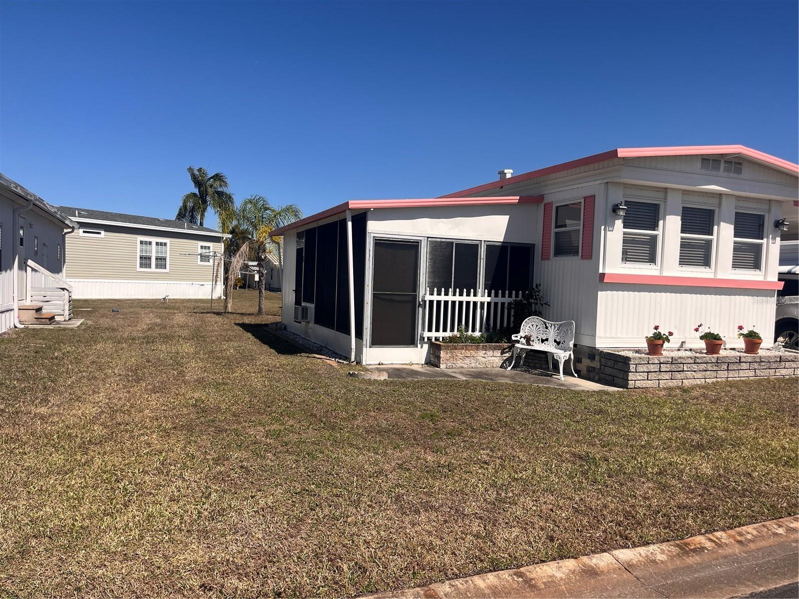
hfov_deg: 67.3
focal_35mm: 26
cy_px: 300
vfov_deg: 53.1
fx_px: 600
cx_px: 400
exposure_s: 1/5076
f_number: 1.6
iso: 50
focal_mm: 5.1
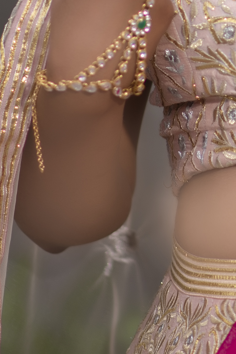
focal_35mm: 353
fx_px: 3468
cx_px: 367
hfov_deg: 3.9
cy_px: -156
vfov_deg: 5.8
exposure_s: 1/160
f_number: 1.8
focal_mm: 85
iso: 100
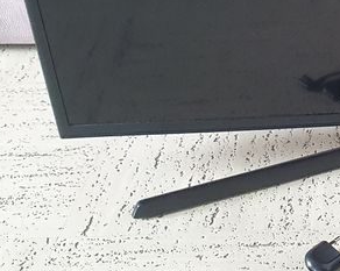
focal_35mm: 87
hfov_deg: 19.5
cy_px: 1
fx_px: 875
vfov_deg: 17.2
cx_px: 490
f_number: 2.4
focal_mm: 4.32
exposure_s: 1/50
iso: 500
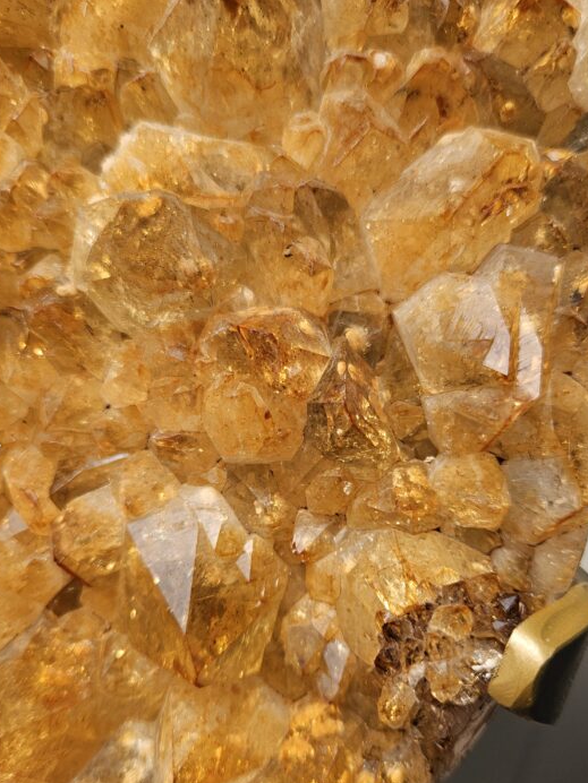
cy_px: 472
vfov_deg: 57.9
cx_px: 343
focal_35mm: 31
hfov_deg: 45.3
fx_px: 702
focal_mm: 5.4
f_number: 1.8
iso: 50
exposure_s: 1/180
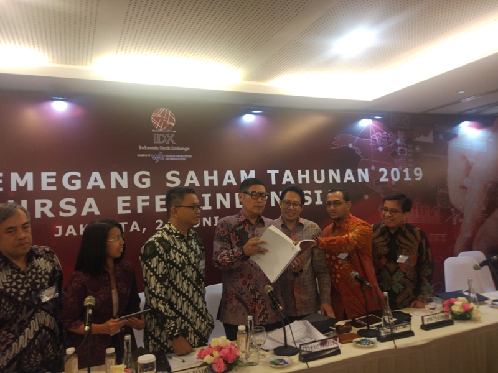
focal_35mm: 28
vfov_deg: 49.7
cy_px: 186
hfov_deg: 63.4
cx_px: 249
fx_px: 403
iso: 284
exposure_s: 1/25
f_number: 2
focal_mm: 4.26
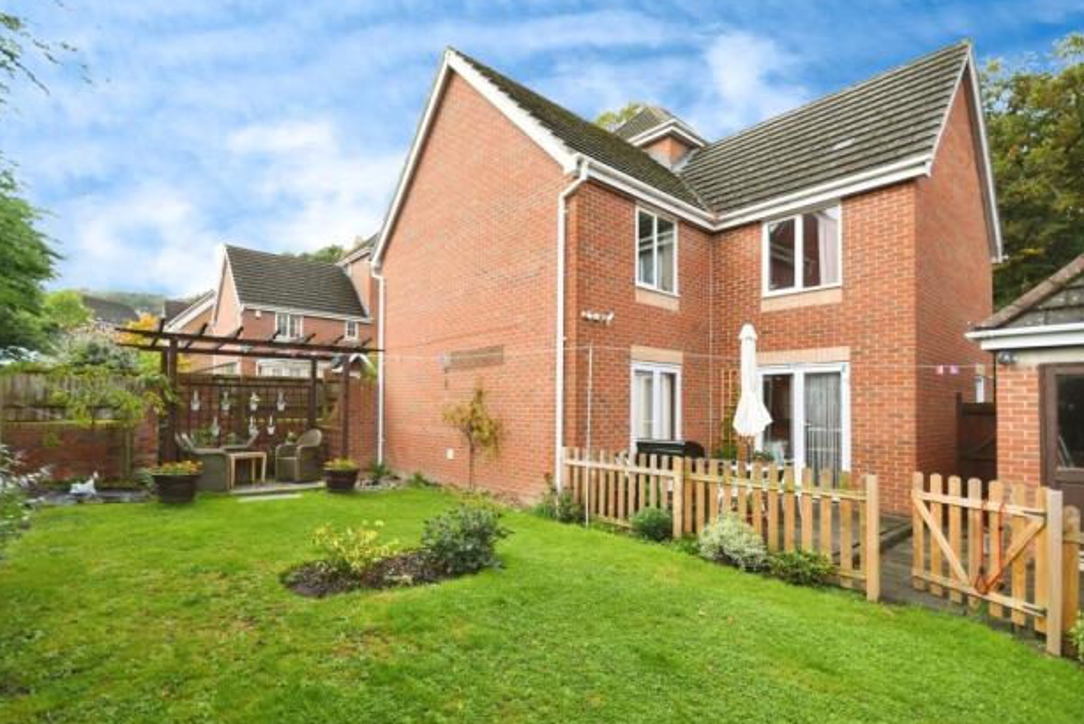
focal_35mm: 16
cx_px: 515
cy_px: 381
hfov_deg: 96.6
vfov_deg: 73.8
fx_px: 482
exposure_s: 1/320
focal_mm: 10
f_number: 8
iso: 400
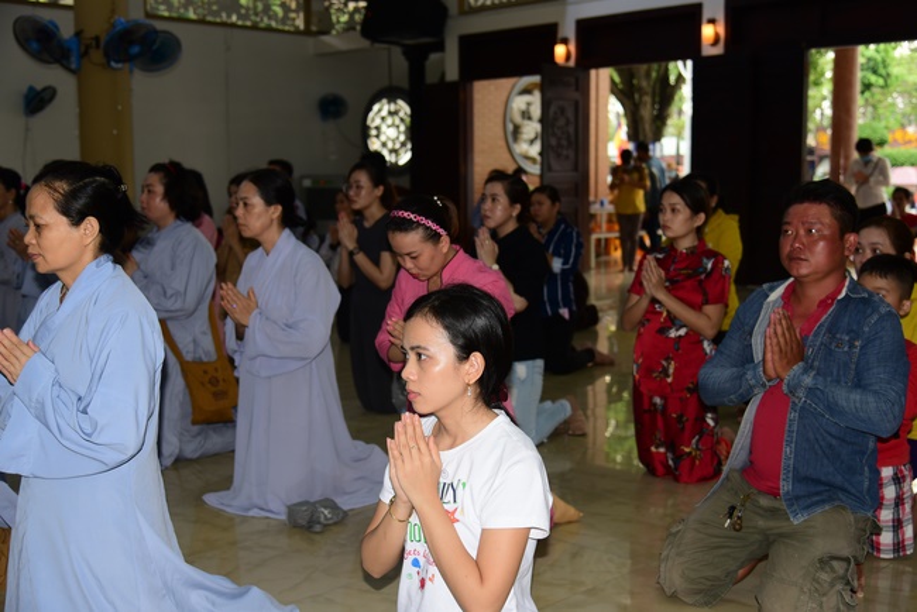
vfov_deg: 30.5
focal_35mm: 44
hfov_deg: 44.5
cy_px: 306
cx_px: 458
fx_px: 1121
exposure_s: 1/60
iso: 320
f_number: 4
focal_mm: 44
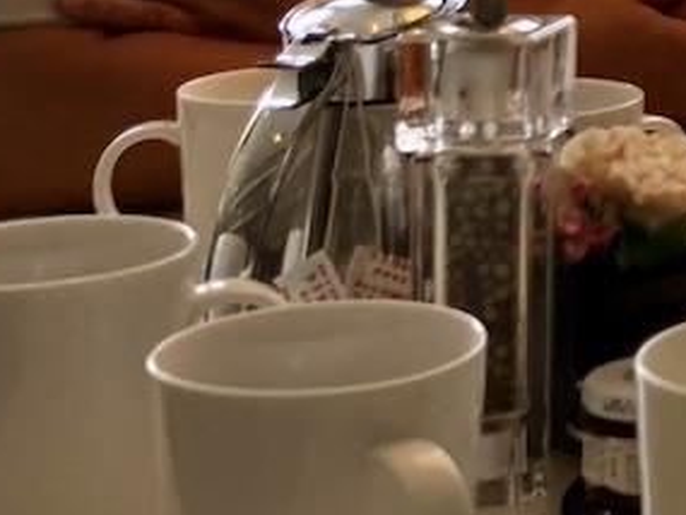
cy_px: -347
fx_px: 2339
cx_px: 1143
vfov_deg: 11.8
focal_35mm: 118
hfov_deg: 15.0
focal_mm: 3.99
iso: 20
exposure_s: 1/129
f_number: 1.8
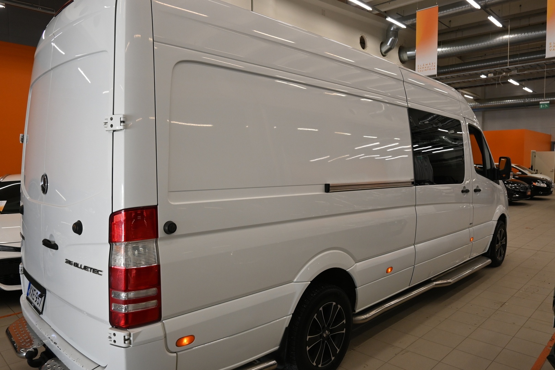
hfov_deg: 68.9
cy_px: 185
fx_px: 405
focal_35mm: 26
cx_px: 278
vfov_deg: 49.1
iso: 500
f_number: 5.6
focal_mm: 17.5
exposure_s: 1/125
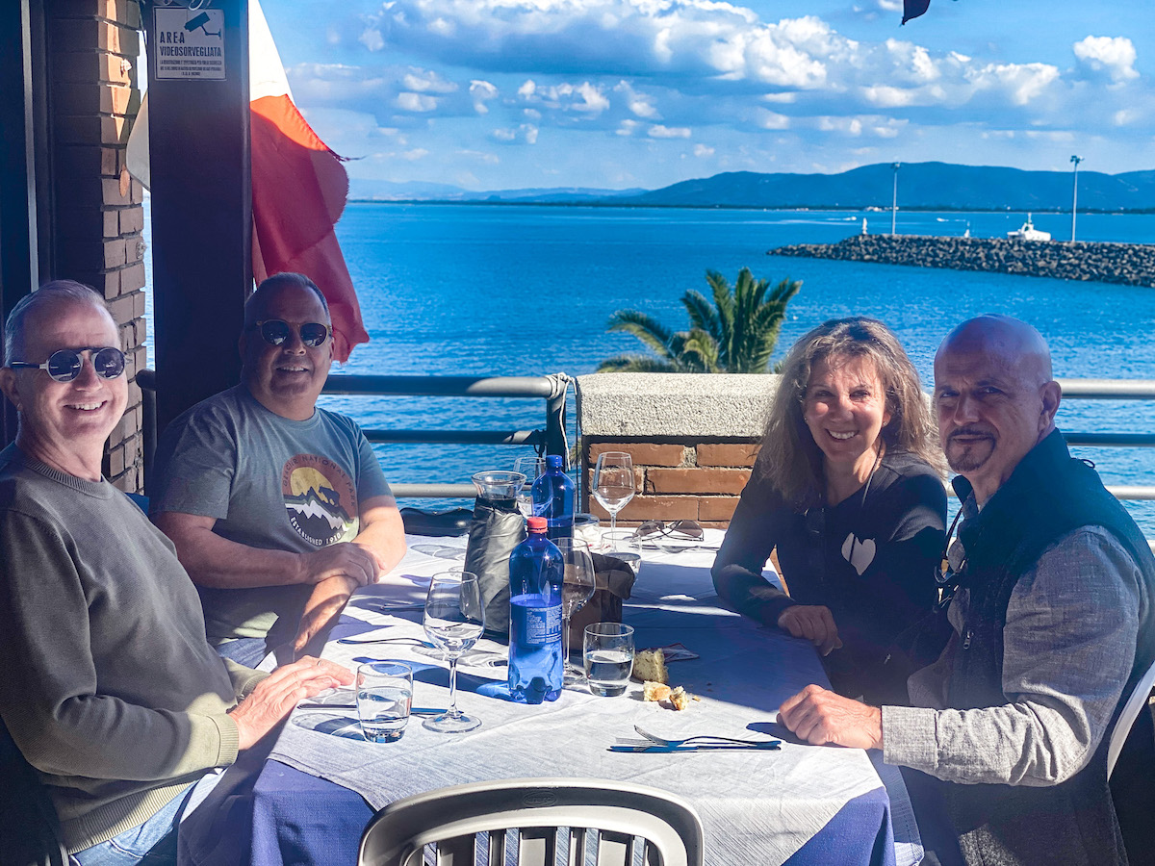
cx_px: 578
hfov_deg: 36.8
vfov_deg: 28.0
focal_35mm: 52
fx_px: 1735
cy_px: 433
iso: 20
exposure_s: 1/850
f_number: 2
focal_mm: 6
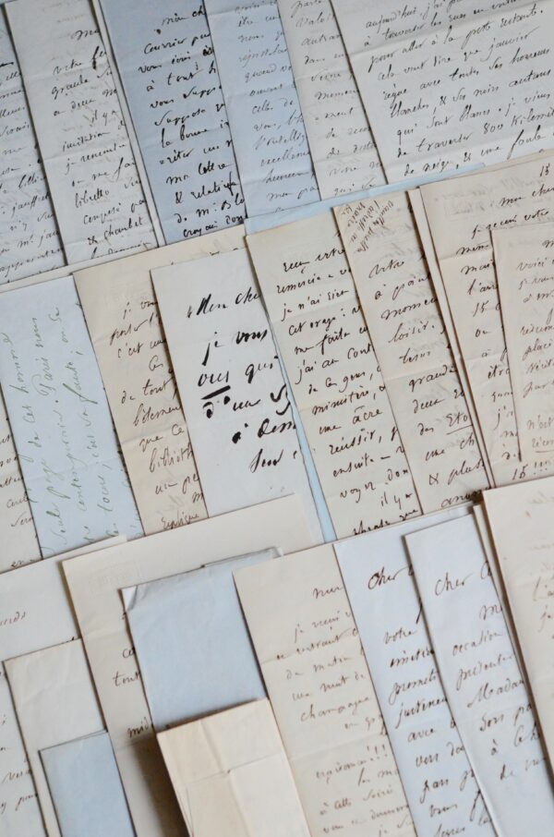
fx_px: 2087
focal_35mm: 90
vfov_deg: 22.7
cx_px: 277
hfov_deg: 15.1
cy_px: 418
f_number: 3.5
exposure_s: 1/640
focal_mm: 60
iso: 3200
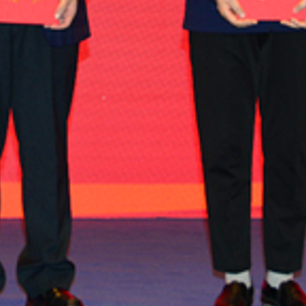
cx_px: 42
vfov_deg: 10.3
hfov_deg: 10.5
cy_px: -109
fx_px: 1650
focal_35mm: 165
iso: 640
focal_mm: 35
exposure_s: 1/60
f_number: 4
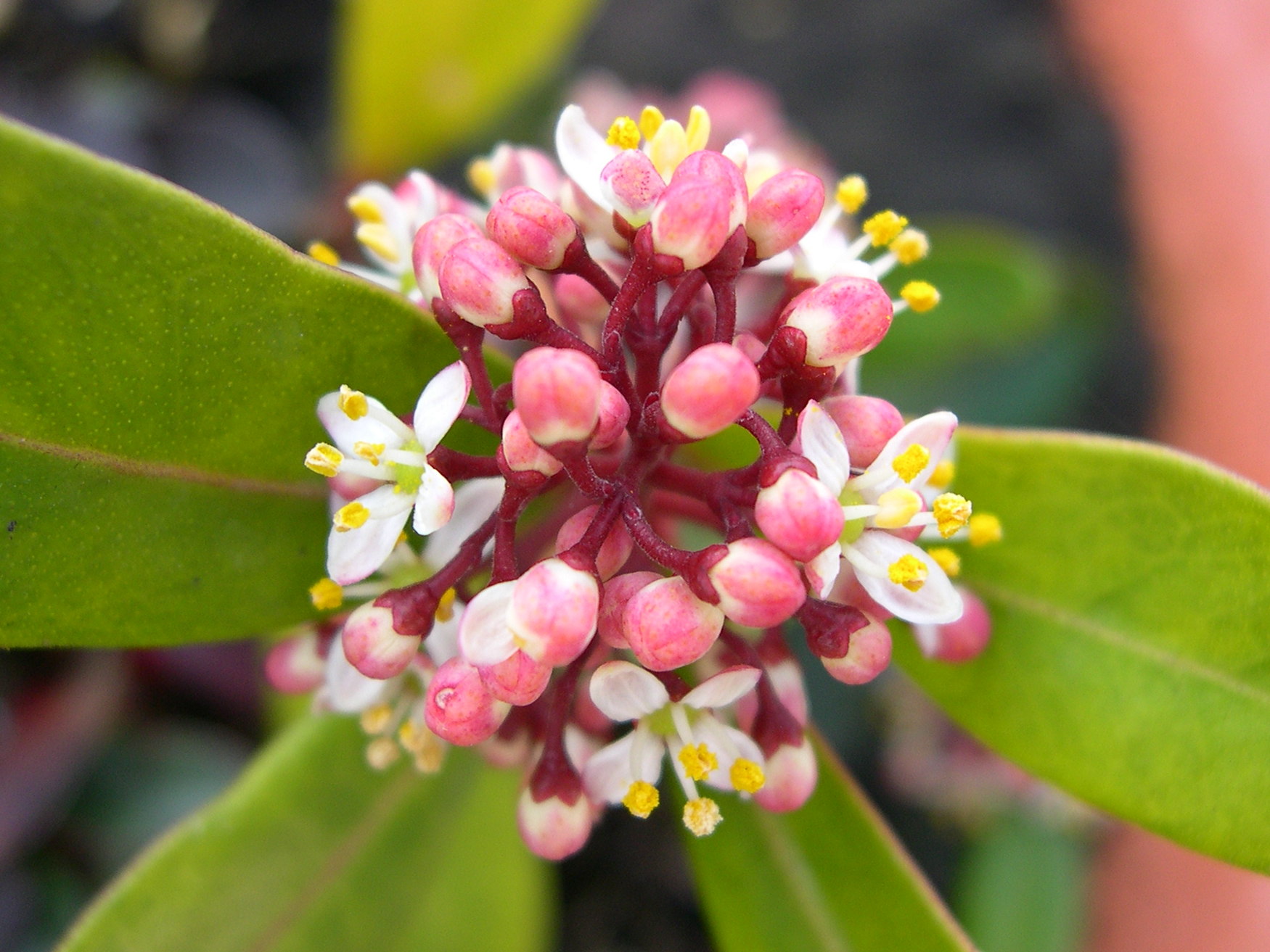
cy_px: 476
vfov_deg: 37.7
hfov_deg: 49.0
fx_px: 1394
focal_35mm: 38
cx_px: 635
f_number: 2.8
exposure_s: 1/176
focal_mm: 8
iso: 100
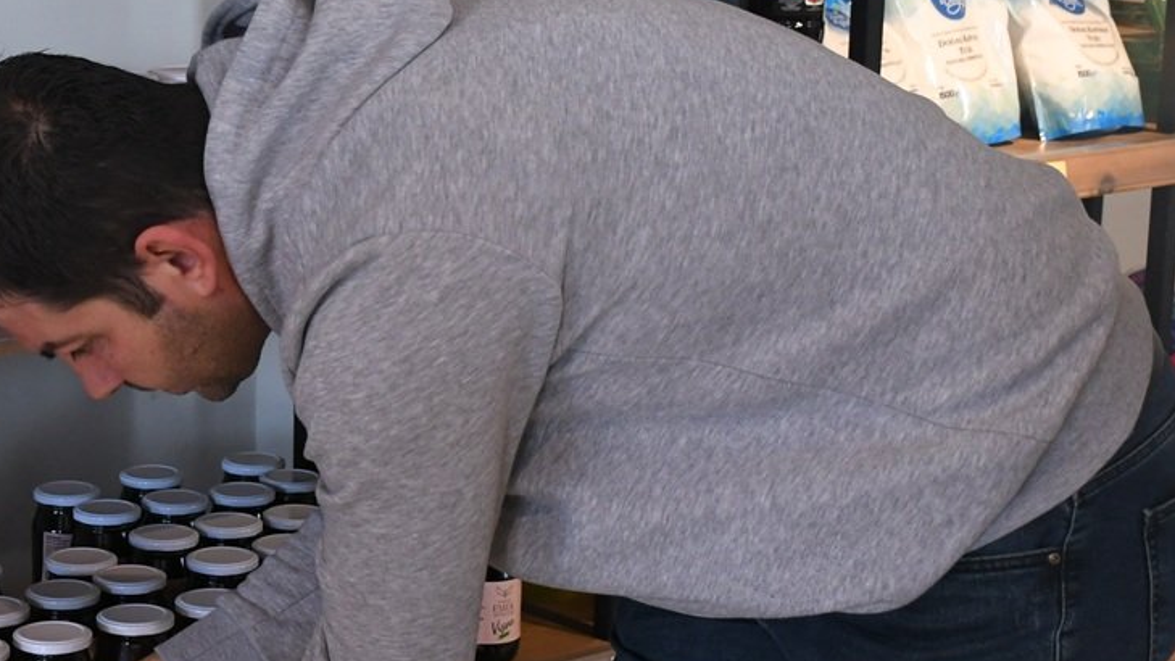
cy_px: 340
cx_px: 263
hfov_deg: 26.1
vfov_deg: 15.1
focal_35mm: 80
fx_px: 2492
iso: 1400
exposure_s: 1/160
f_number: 4
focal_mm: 27
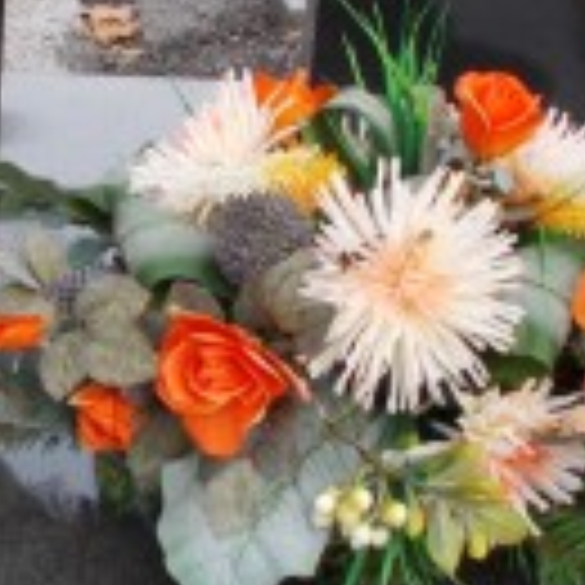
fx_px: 2161
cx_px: -4
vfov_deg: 15.2
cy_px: 54
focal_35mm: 113
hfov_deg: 15.1
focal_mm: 4.6
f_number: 3.2
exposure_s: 1/80
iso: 80
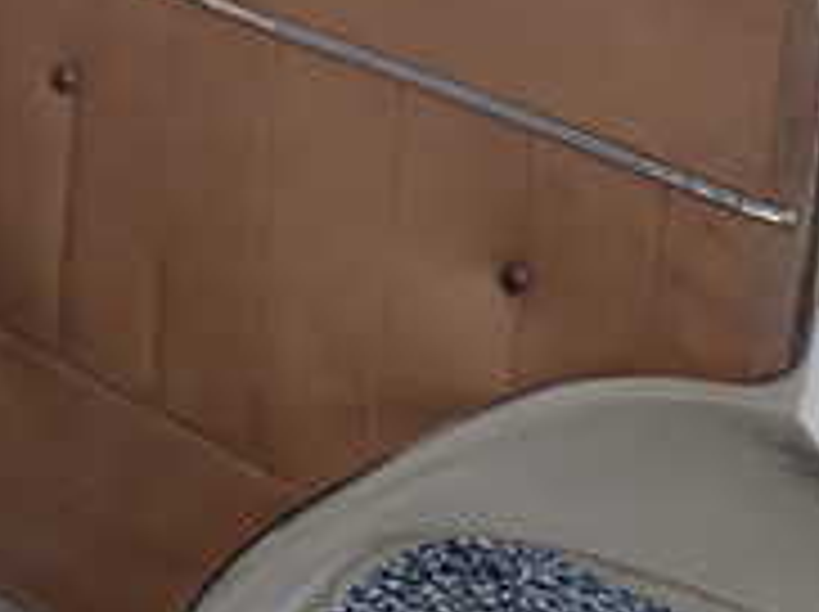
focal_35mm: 99
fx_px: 2339
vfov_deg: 14.1
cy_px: -274
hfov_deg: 19.9
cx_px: 400
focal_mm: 5.4
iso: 100
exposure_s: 1/100
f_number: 2.3
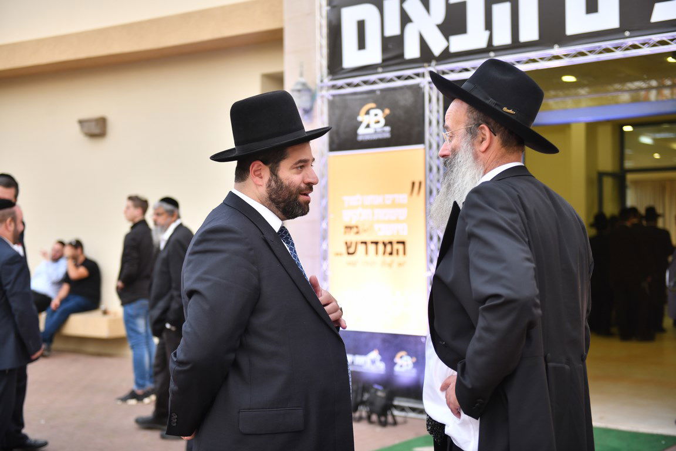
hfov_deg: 39.6
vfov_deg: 27.0
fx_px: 939
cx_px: 338
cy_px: 226
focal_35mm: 50
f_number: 9
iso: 320
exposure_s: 1/160
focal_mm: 50
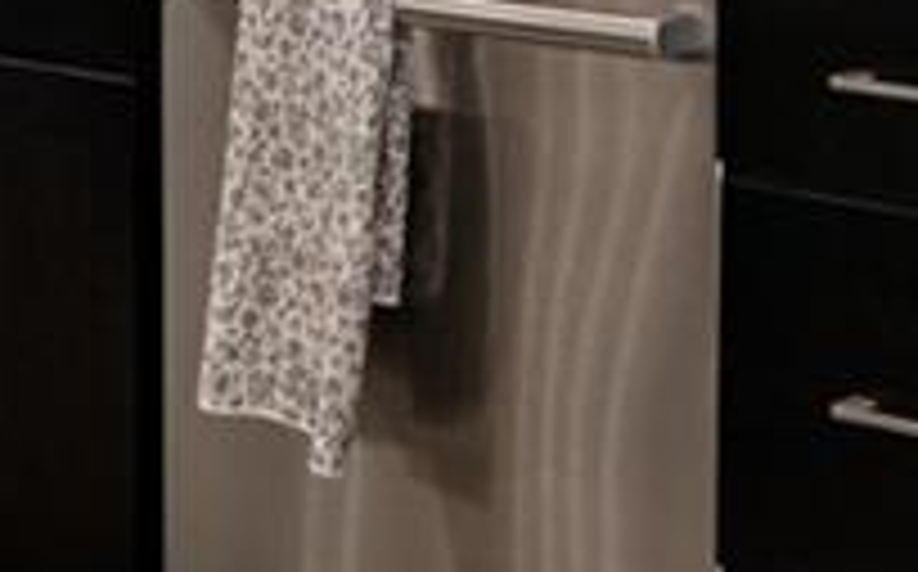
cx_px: 666
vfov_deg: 10.1
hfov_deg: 17.3
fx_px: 2999
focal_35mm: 120
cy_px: -581
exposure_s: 1.3
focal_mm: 10
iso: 100
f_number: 7.1
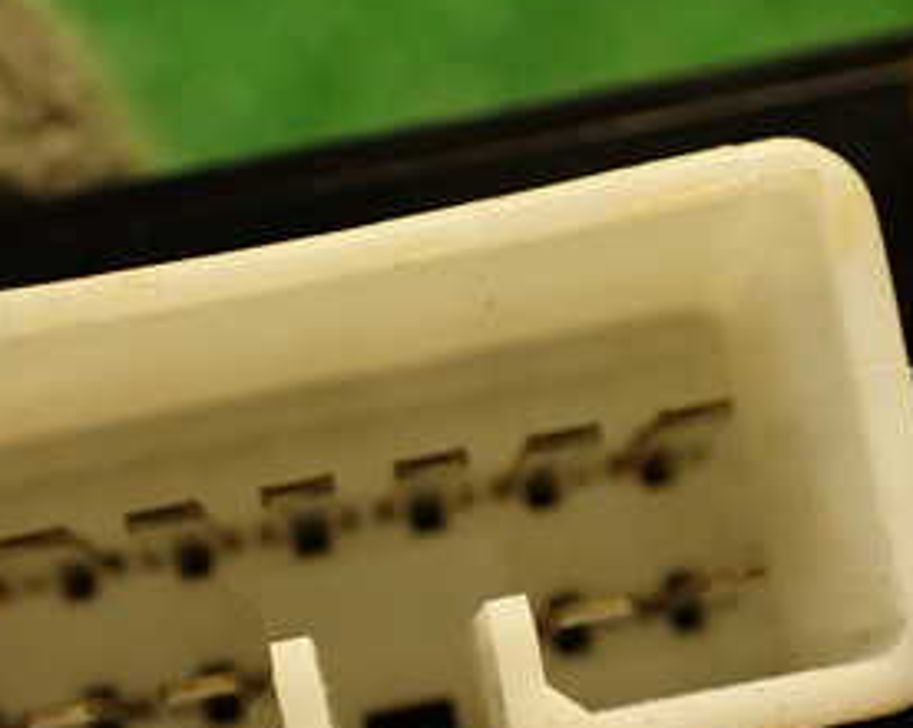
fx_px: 1835
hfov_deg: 27.9
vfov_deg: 22.0
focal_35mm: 68
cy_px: 622
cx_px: 380
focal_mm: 5.79
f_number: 2.4
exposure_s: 1/30
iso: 250
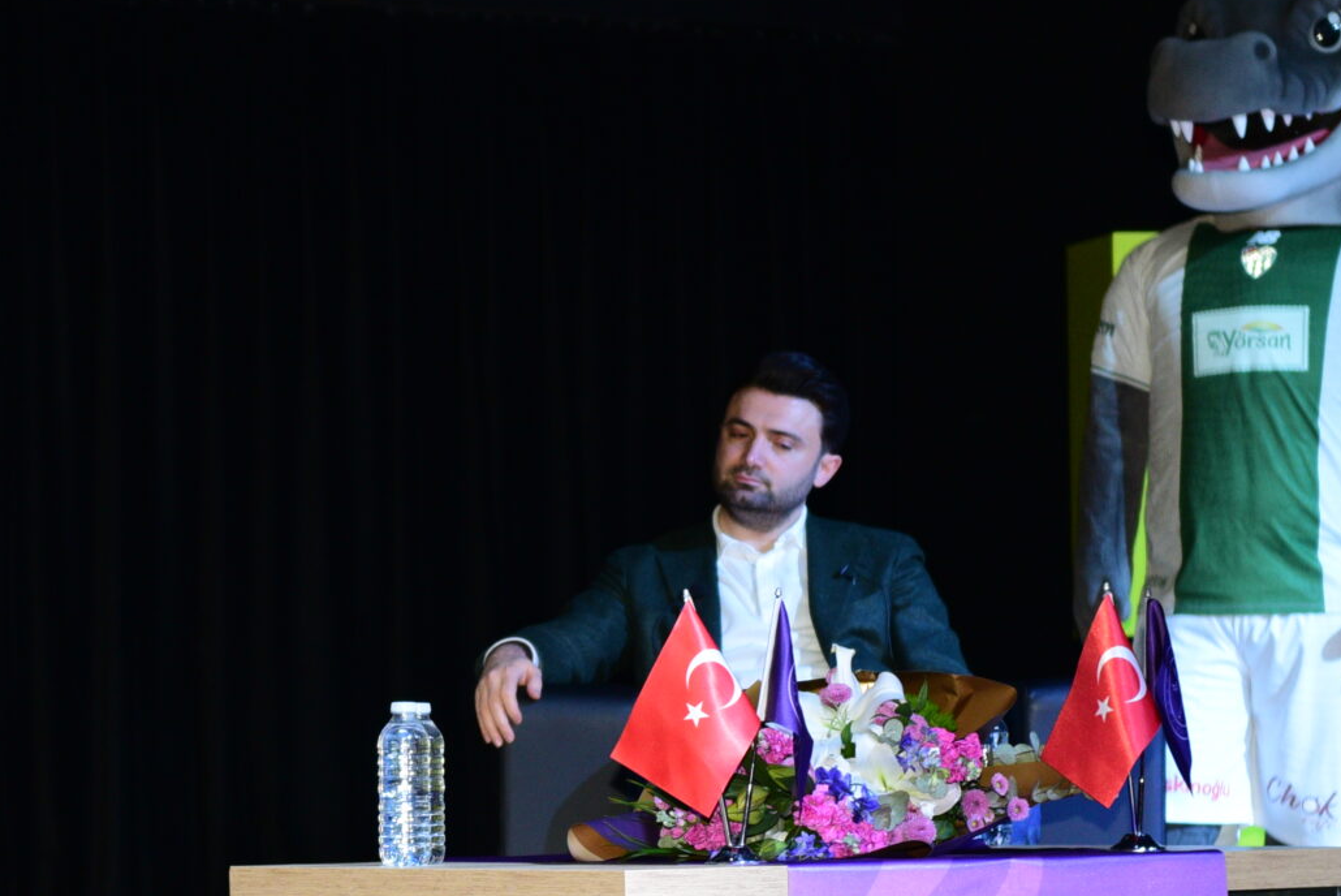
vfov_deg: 7.9
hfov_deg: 11.8
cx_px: 267
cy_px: 645
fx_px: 6485
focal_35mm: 174
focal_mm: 70
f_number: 2.8
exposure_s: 1/100
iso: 1000
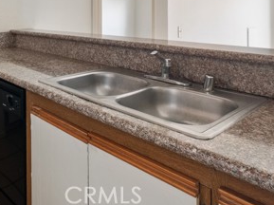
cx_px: 63
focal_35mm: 32
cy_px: 6
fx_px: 253
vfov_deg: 39.5
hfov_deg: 53.8
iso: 250
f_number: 8
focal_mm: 10
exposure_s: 1
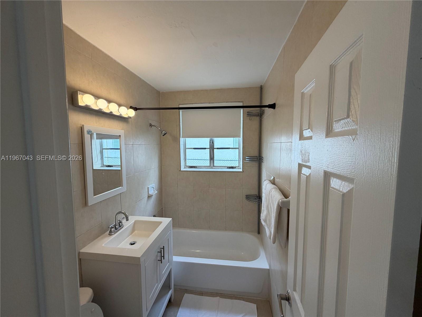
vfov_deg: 85.7
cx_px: 211
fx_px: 171
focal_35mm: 14
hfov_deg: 102.1
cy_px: 158
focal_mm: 2.22
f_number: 2.2
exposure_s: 1/120
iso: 125
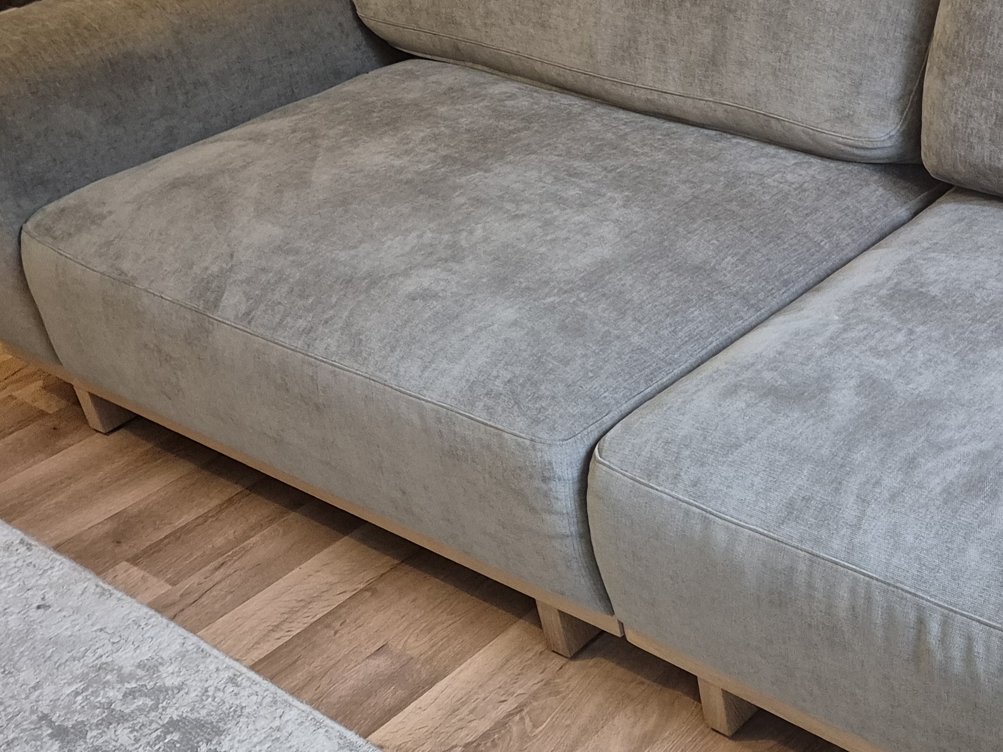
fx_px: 1594
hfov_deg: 32.4
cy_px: 236
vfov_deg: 26.4
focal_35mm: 55
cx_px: 978
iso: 1000
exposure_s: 1/60
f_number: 1.8
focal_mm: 5.4
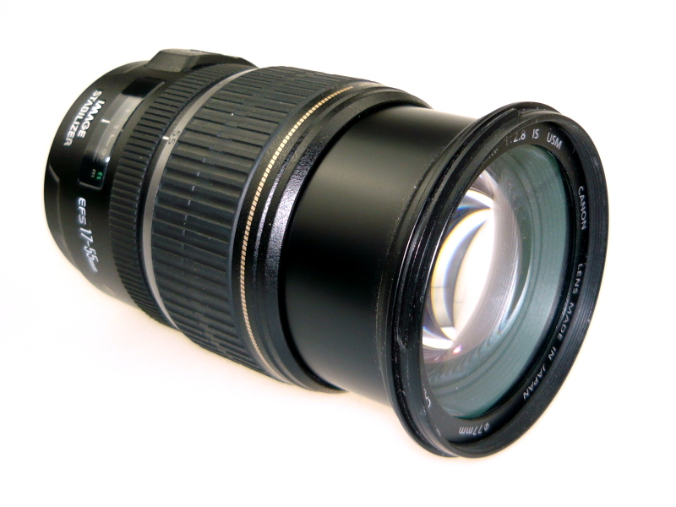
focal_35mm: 52
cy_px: 254
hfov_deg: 36.8
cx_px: 338
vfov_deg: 28.0
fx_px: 1015
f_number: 2.8
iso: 100
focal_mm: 5.5
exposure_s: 1/200
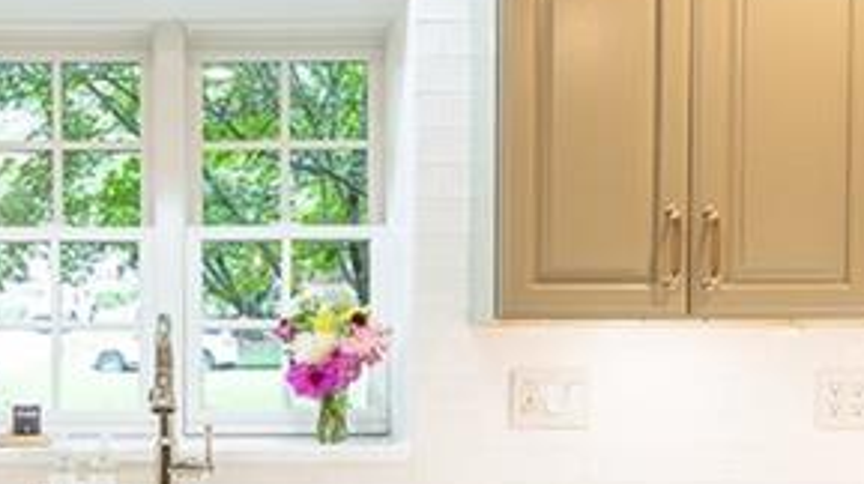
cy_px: 402
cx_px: 215
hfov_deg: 38.8
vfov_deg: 22.6
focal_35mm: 52
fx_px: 1190
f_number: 7.1
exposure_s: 1/13
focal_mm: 14
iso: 400
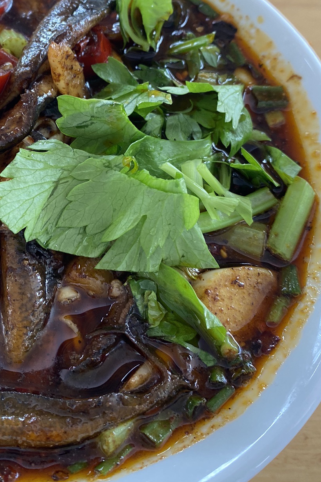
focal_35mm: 44
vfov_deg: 43.8
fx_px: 589
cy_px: 159
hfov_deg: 29.7
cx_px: 58
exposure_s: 1/119
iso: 125
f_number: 1.8
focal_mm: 4.25
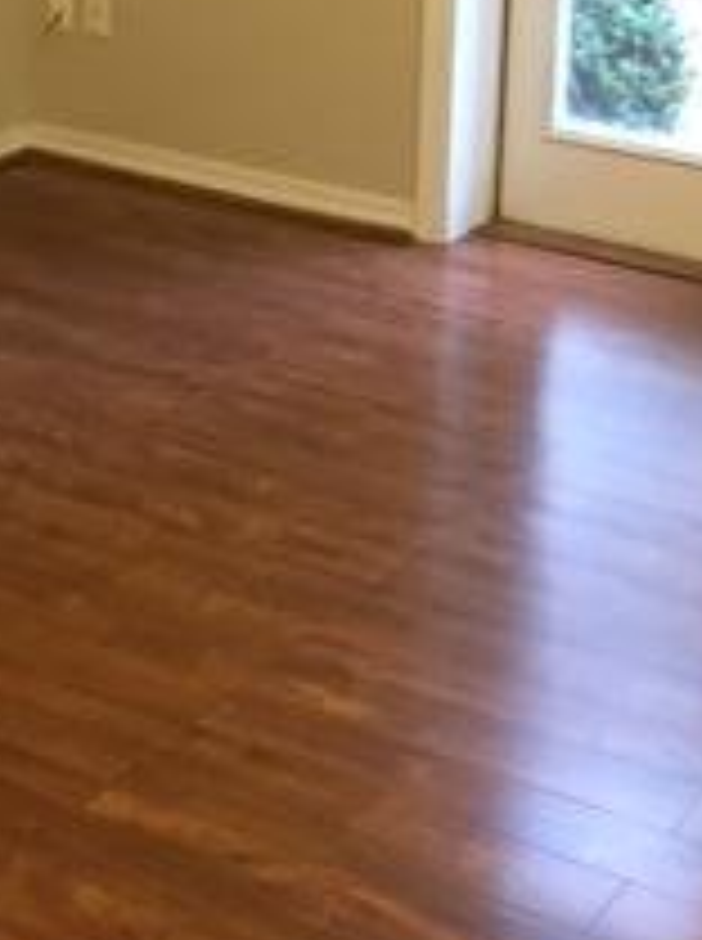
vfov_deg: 21.5
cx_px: 252
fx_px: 2414
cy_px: 72
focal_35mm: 89
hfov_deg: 16.5
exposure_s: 1/20
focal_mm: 4.15
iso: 200
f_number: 2.2
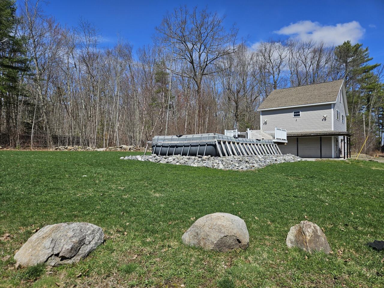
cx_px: 192
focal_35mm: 23
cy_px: 144
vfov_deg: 58.9
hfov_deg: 73.9
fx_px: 255
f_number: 1.8
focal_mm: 5.4
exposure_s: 1/2524
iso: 25
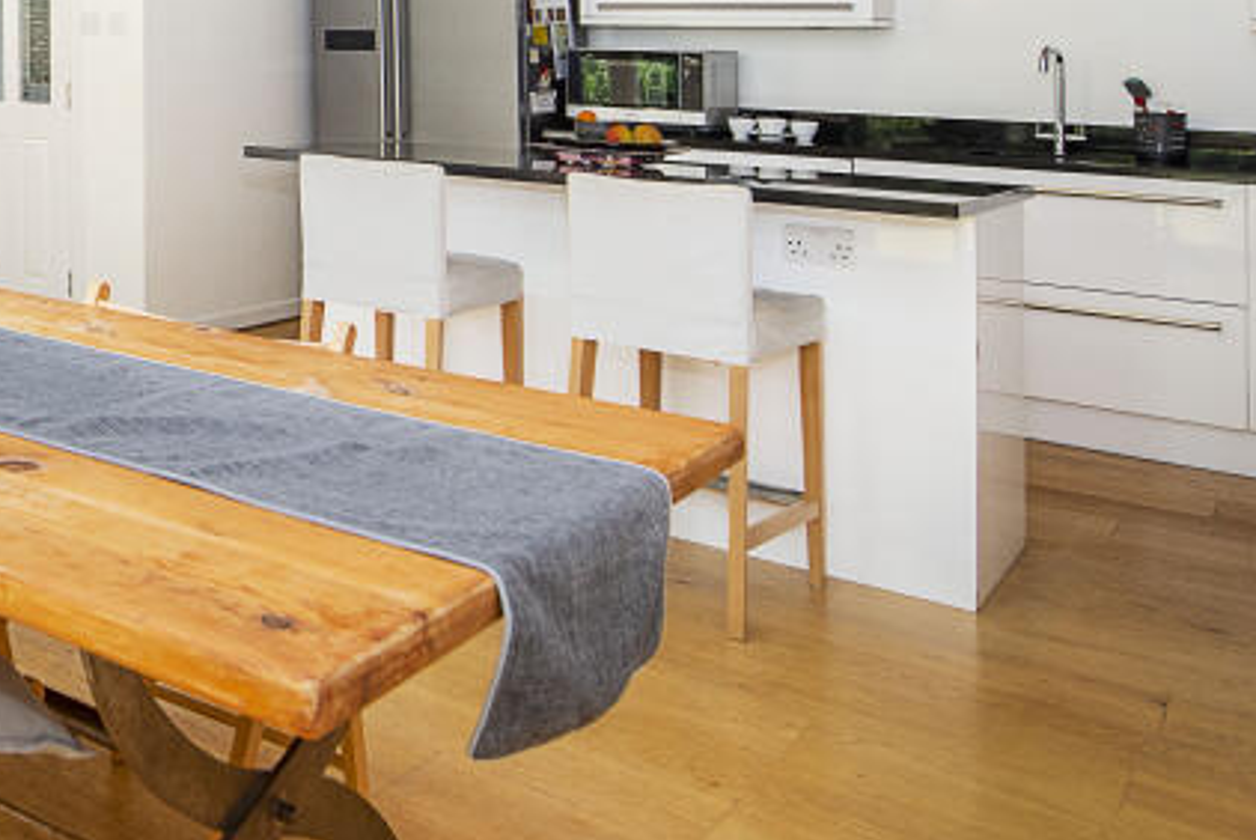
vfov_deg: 36.4
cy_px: 77
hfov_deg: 46.6
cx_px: 0
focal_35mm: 34
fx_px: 1187
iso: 250
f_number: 6.3
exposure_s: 1/80
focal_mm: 14
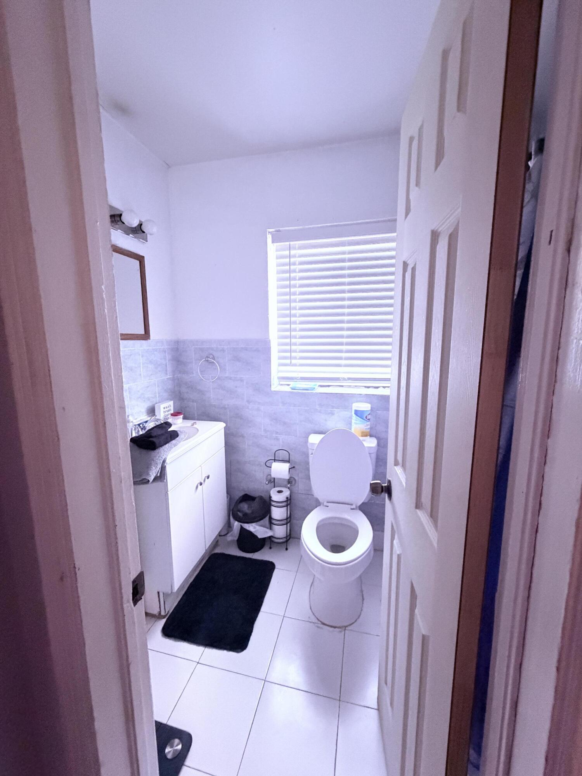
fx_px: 314
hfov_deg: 85.7
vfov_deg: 102.1
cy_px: 388
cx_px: 291
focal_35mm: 14
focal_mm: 2.22
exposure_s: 1/60
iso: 800
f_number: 2.2
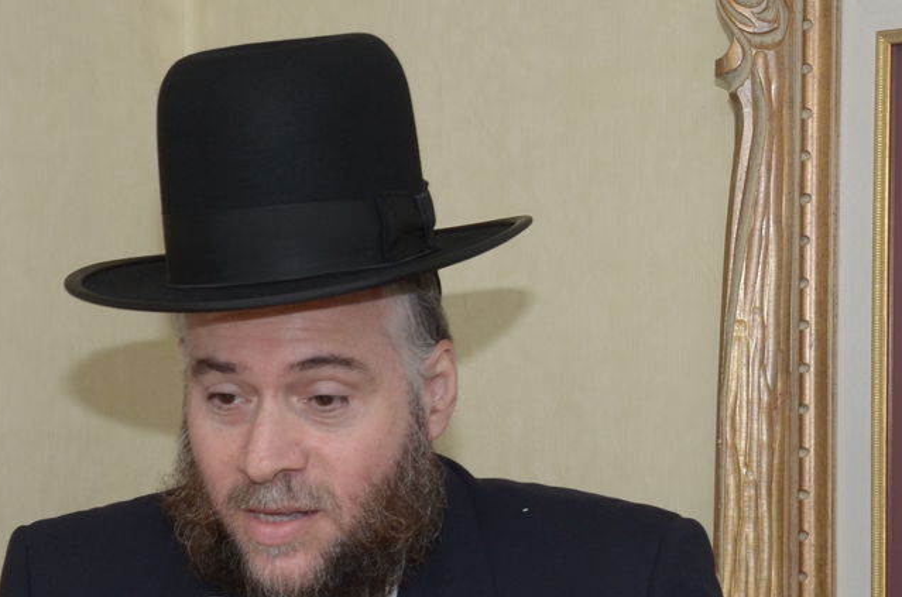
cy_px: 632
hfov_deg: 12.0
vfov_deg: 7.9
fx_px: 4275
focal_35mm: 171
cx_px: 380
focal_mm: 52
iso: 400
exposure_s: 1/60
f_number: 8
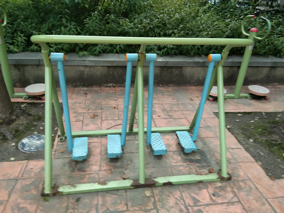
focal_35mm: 31
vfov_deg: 45.4
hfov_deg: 58.4
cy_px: 106
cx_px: 142
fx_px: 254
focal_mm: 3.69
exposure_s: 1/50
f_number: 2.2
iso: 200
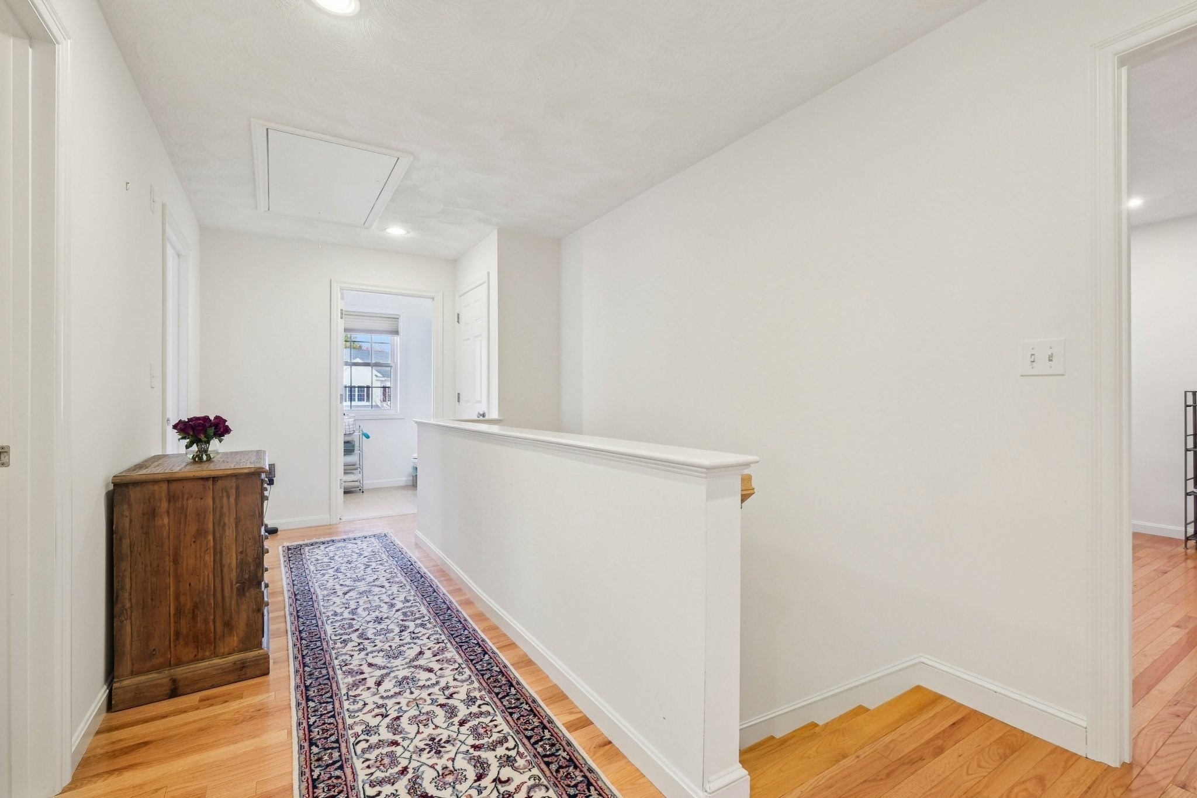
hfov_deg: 100.4
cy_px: 399
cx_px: 598
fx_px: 499
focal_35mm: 15
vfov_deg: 77.3
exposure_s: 1/15
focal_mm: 10
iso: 320
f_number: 5.6
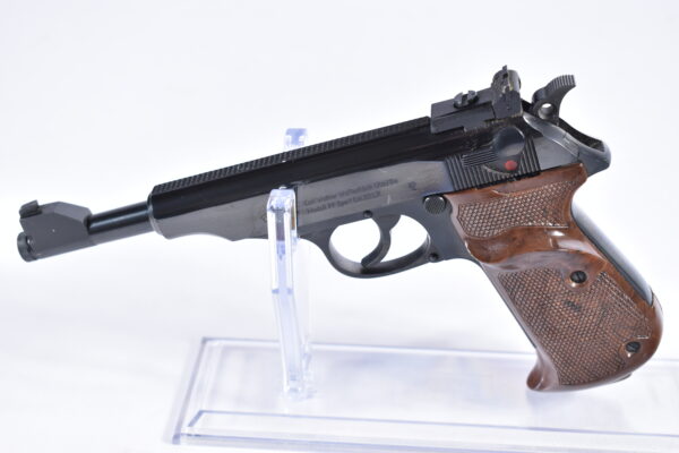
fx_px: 1132
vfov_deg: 22.6
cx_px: 340
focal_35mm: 60
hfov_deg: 33.4
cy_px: 226
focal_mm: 40
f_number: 5
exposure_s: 1/30
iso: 640
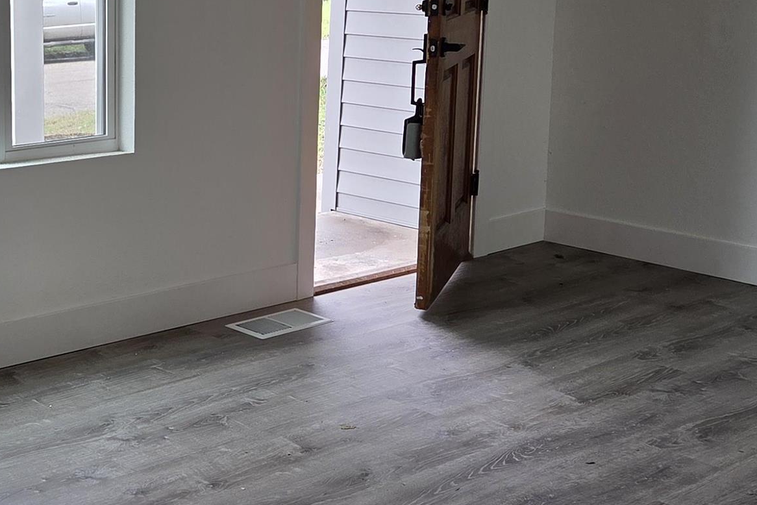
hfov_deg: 31.1
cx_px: 148
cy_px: 177
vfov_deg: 21.5
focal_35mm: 63
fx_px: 1325
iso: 100
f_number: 1.8
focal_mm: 5.4
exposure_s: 1/180
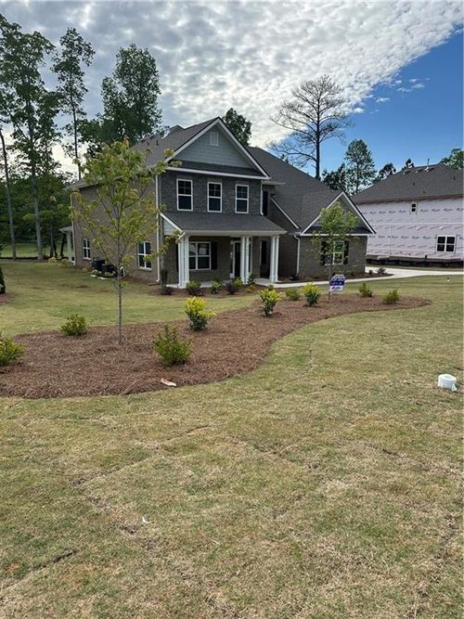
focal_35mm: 24
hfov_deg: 56.8
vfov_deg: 71.6
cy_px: 310
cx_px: 232
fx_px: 429
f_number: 1.78
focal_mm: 6.86
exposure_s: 1/2525
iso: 80
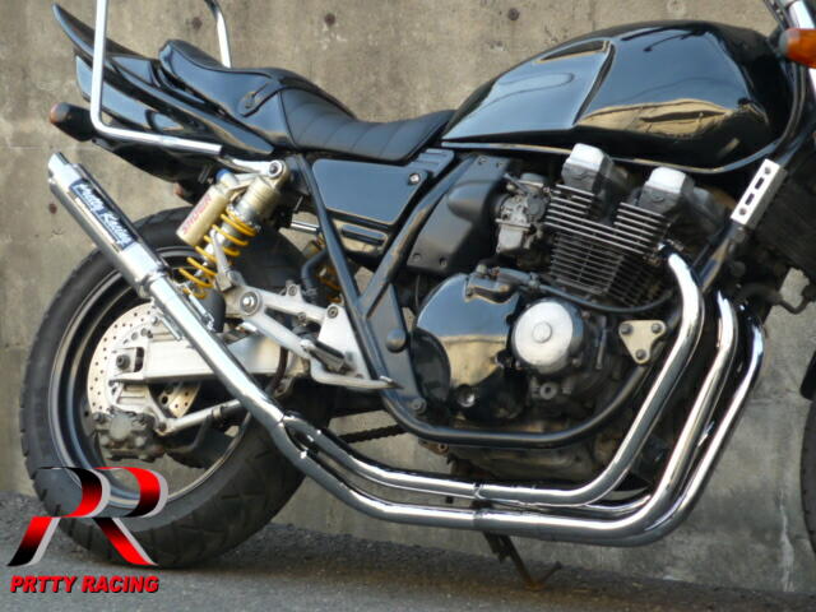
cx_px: 408
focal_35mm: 99
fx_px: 2334
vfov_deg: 14.9
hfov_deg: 19.8
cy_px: 306
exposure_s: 1/60
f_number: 3.7
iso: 100
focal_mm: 10.2
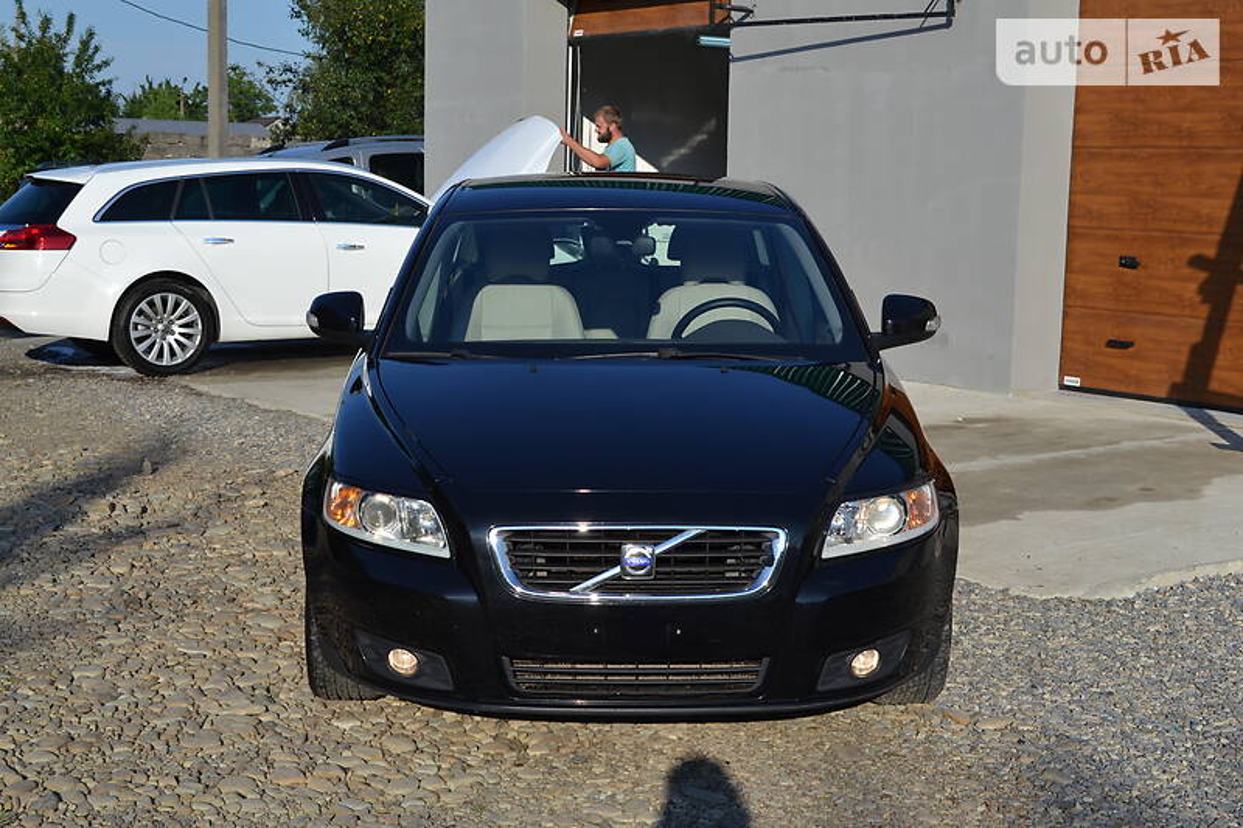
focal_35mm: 52
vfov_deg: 25.7
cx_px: 622
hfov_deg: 37.9
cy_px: 414
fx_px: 1812
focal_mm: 35
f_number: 8
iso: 100
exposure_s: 1/250
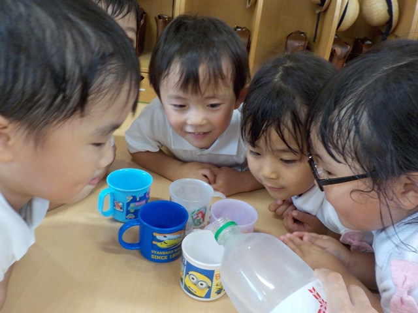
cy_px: 156
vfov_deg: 46.8
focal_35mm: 30
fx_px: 362
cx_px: 209
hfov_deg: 60.0
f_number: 3.3
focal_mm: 4.1
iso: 320
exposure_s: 1/30
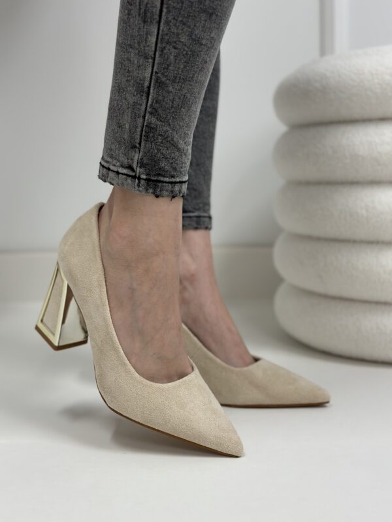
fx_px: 725
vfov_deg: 39.7
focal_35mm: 48
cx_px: 196
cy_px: 261
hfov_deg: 30.3
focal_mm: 6.86
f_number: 1.78
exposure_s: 1/100
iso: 125
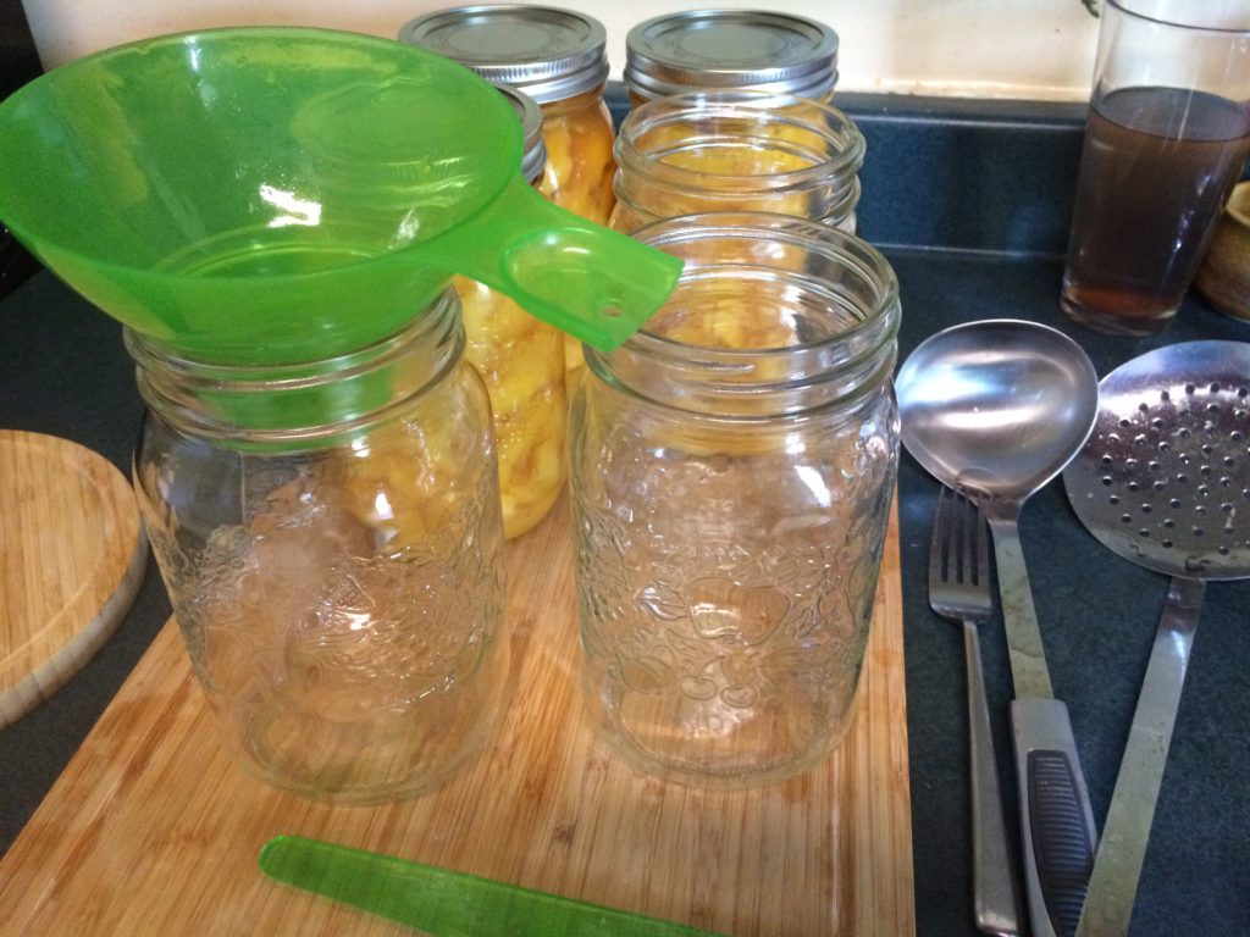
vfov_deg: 48.2
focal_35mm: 29
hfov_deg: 61.7
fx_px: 1047
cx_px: 625
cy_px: 468
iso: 320
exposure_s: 1/30
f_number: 2.2
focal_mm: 4.15
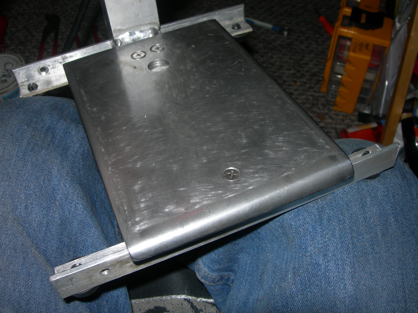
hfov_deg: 49.0
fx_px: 459
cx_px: 209
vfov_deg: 37.7
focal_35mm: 38
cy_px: 156
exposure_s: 1/60.1
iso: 50
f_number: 4.8
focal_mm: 7.8
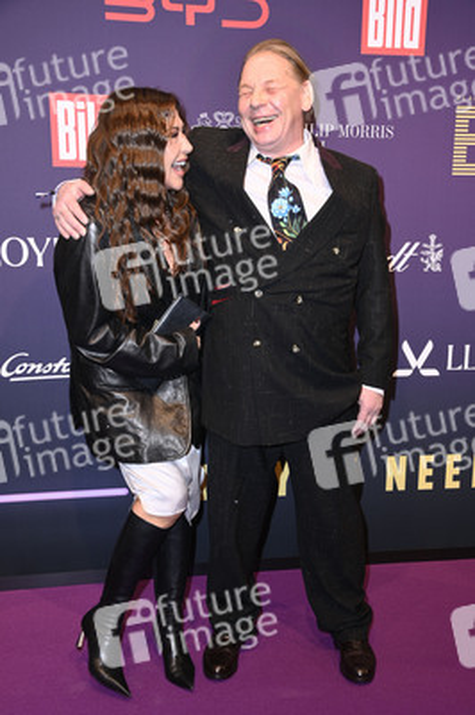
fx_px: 872
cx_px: 238
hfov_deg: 30.5
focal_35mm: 44
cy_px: 358
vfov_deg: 44.5
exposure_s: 1/250
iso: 500
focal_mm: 44
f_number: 6.3
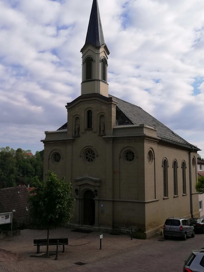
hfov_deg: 36.0
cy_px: 125
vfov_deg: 46.8
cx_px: 103
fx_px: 314
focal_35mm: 40
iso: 50
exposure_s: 1/1142
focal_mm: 3.81
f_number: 2.2
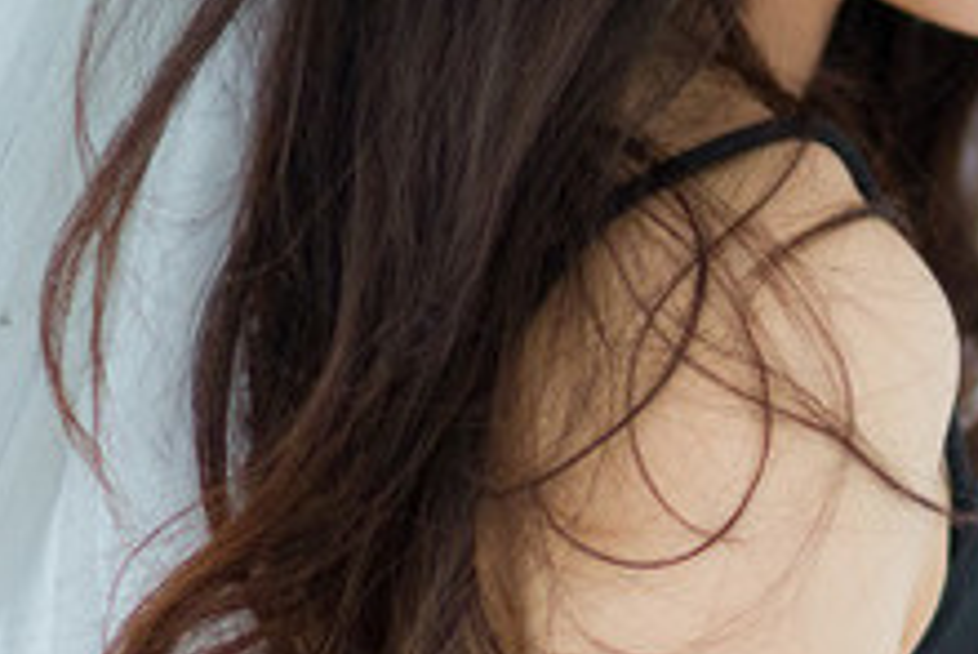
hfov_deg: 10.3
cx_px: 1614
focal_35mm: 191
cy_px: 174
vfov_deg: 7.2
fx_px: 5192
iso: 500
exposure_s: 1/1000
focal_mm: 35
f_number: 1.4
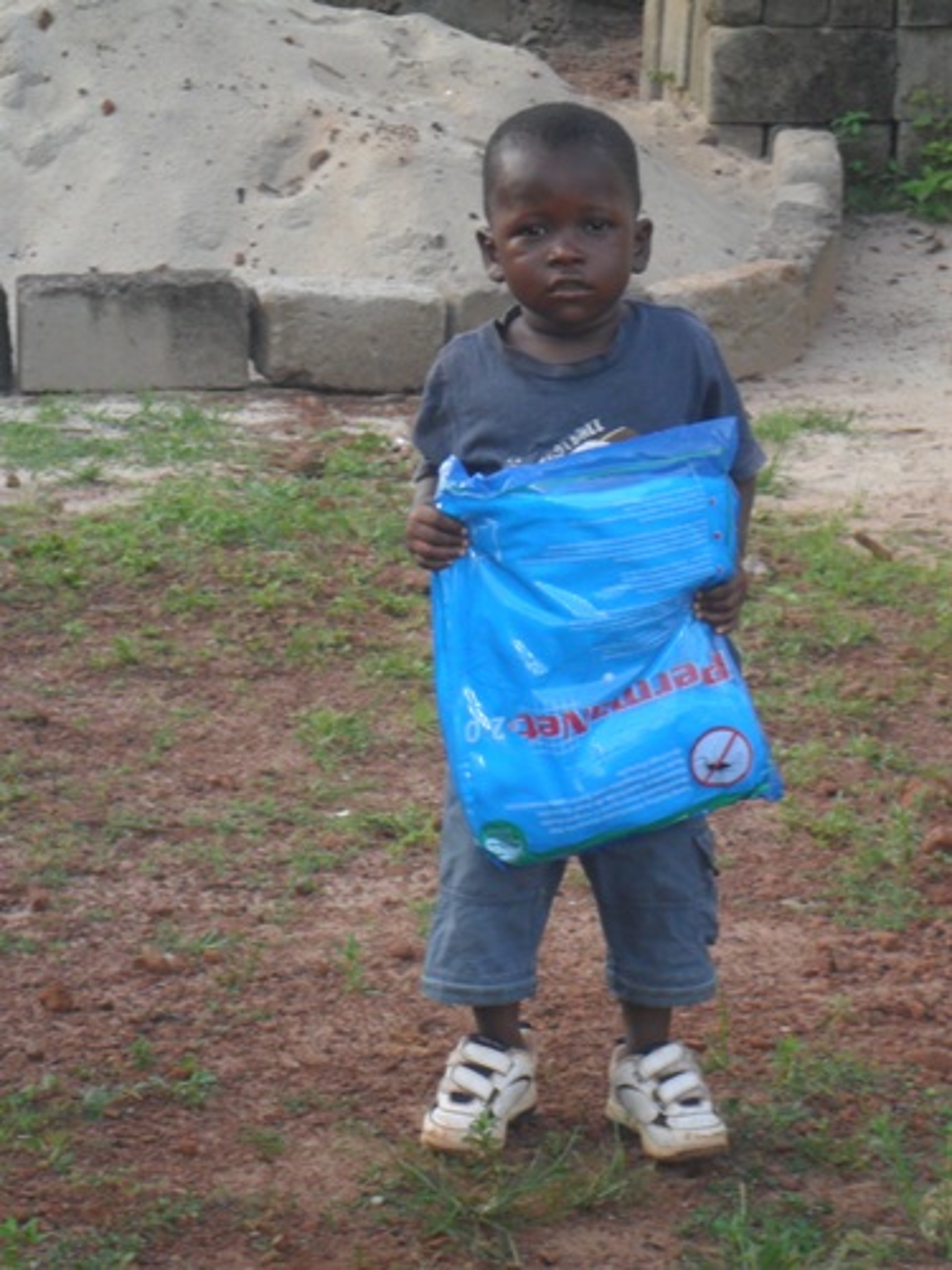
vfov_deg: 16.8
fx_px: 4290
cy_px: 635
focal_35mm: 117
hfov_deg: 12.7
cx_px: 476
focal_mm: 21
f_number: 5.4
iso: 160
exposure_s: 1/60
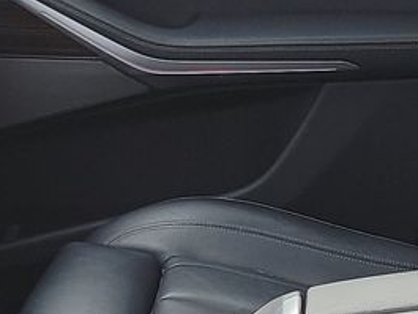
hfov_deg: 13.6
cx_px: 121
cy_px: 388
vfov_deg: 10.1
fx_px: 1752
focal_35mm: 145
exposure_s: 1/59
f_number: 1.8
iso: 56
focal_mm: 6.7
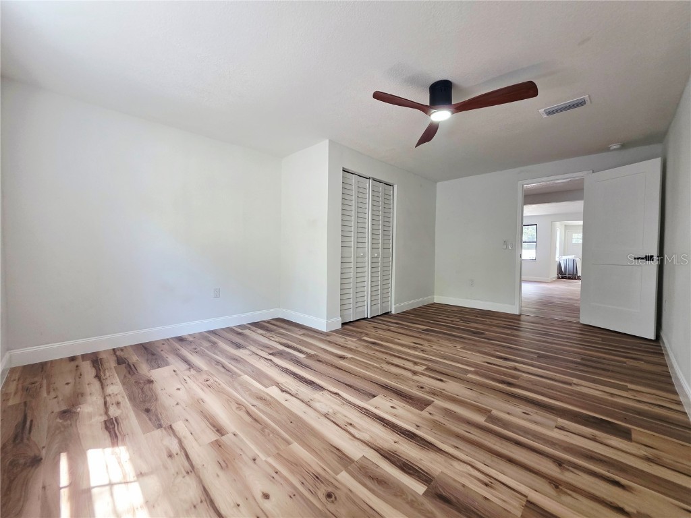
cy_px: 259
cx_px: 346
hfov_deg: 106.2
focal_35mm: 13
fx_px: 260
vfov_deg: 89.9
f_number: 1.9
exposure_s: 1/120
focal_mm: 2.2
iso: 160
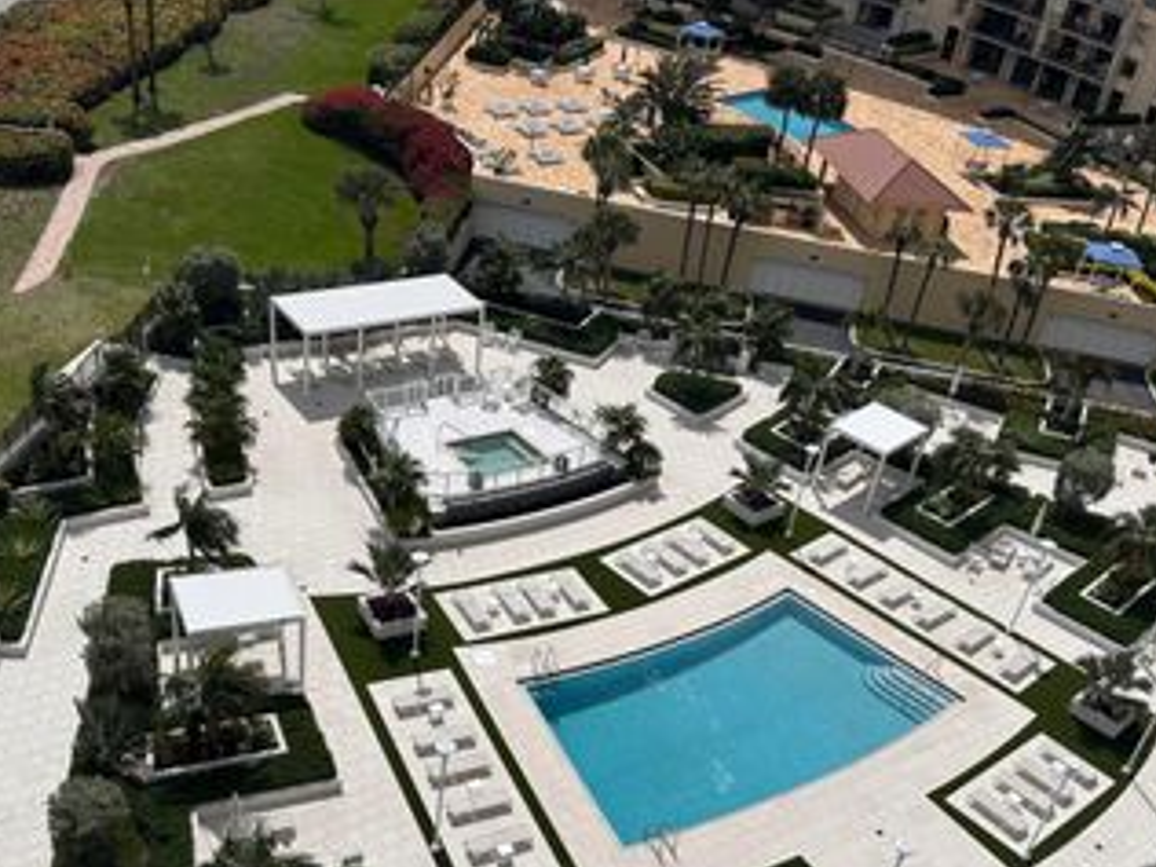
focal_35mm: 38
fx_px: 1269
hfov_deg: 49.0
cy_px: 649
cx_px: 596
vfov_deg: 36.8
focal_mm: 6.86
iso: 80
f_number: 1.78
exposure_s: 1/15625
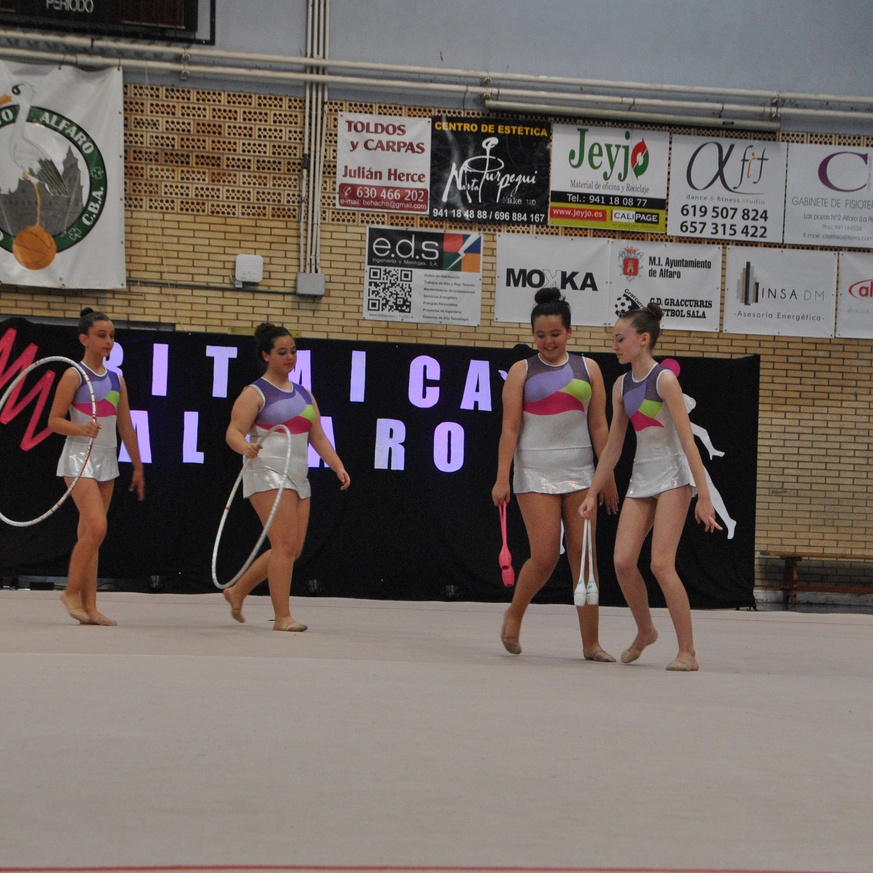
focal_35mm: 106
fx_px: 3014
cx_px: 505
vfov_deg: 16.5
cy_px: 436
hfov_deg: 16.5
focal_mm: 55
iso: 800
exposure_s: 1/160
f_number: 6.3
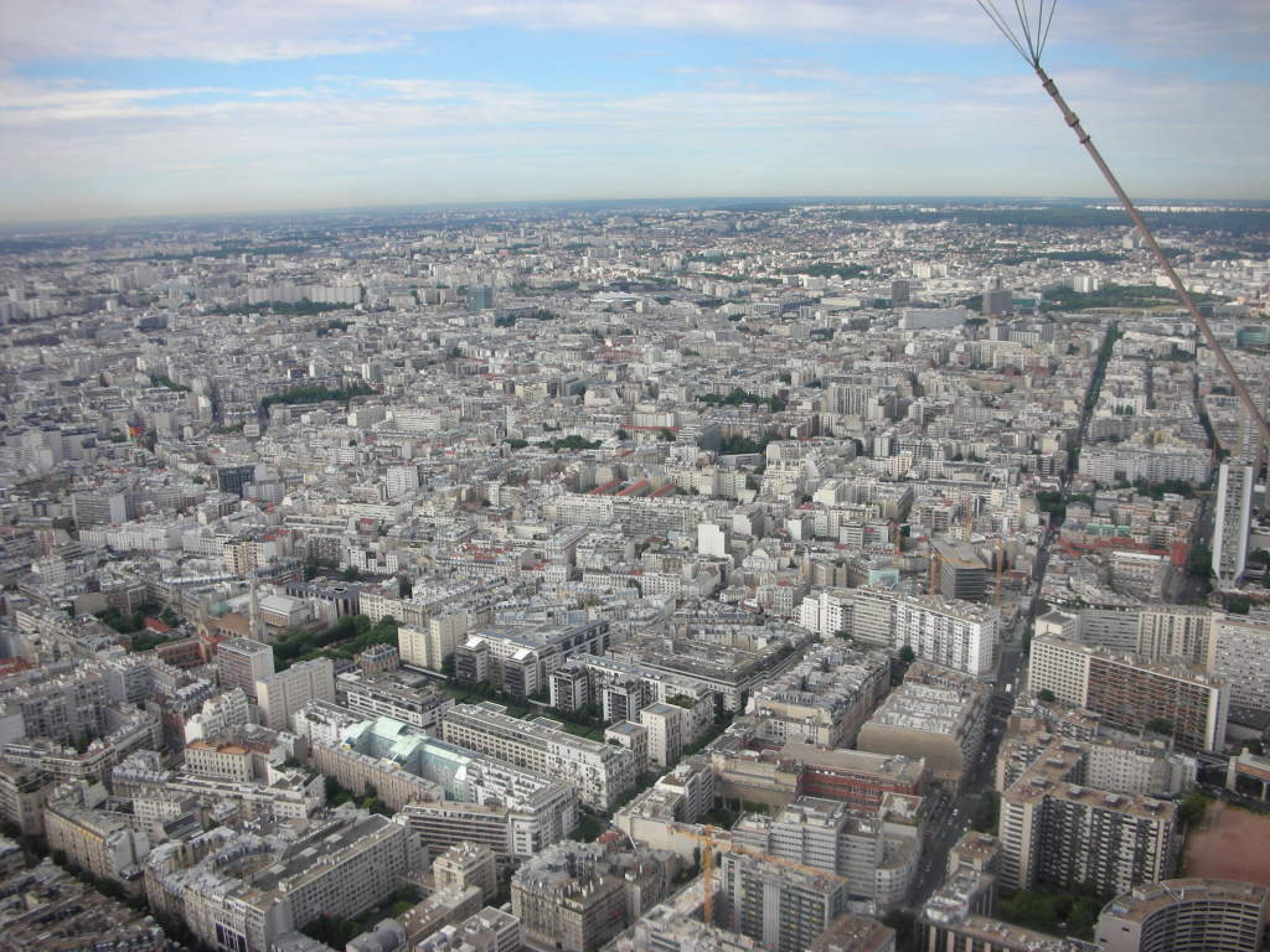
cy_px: 476
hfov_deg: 52.6
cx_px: 635
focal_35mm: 35
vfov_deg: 40.7
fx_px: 1284
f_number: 3
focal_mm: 5.8
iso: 50
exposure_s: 1/477
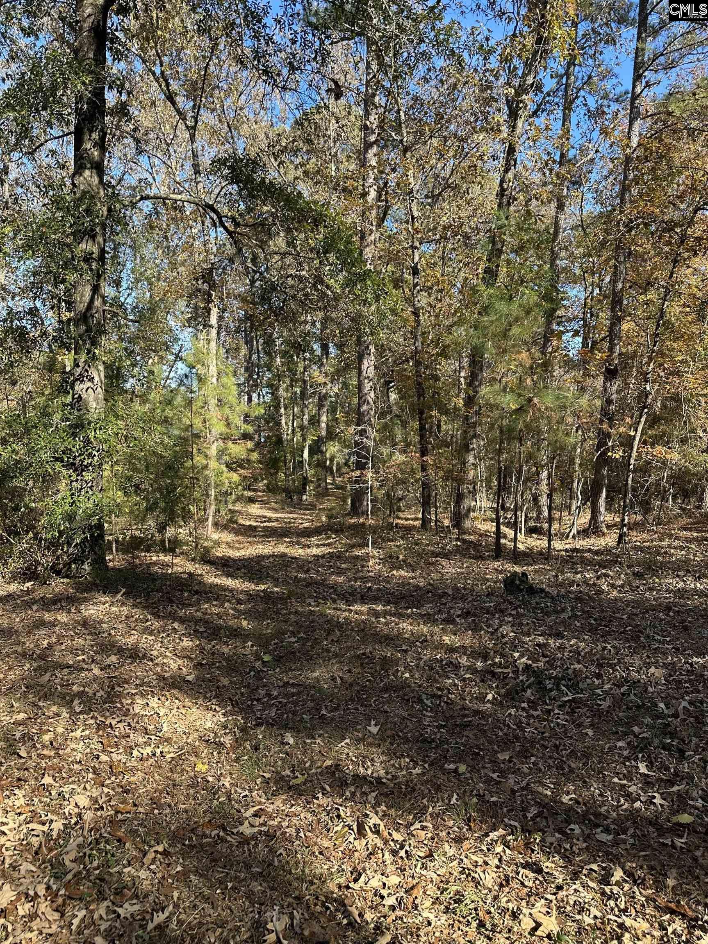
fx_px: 655
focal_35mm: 24
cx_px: 354
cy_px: 472
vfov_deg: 71.6
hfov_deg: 56.8
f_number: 1.78
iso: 80
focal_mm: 6.86
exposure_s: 1/729
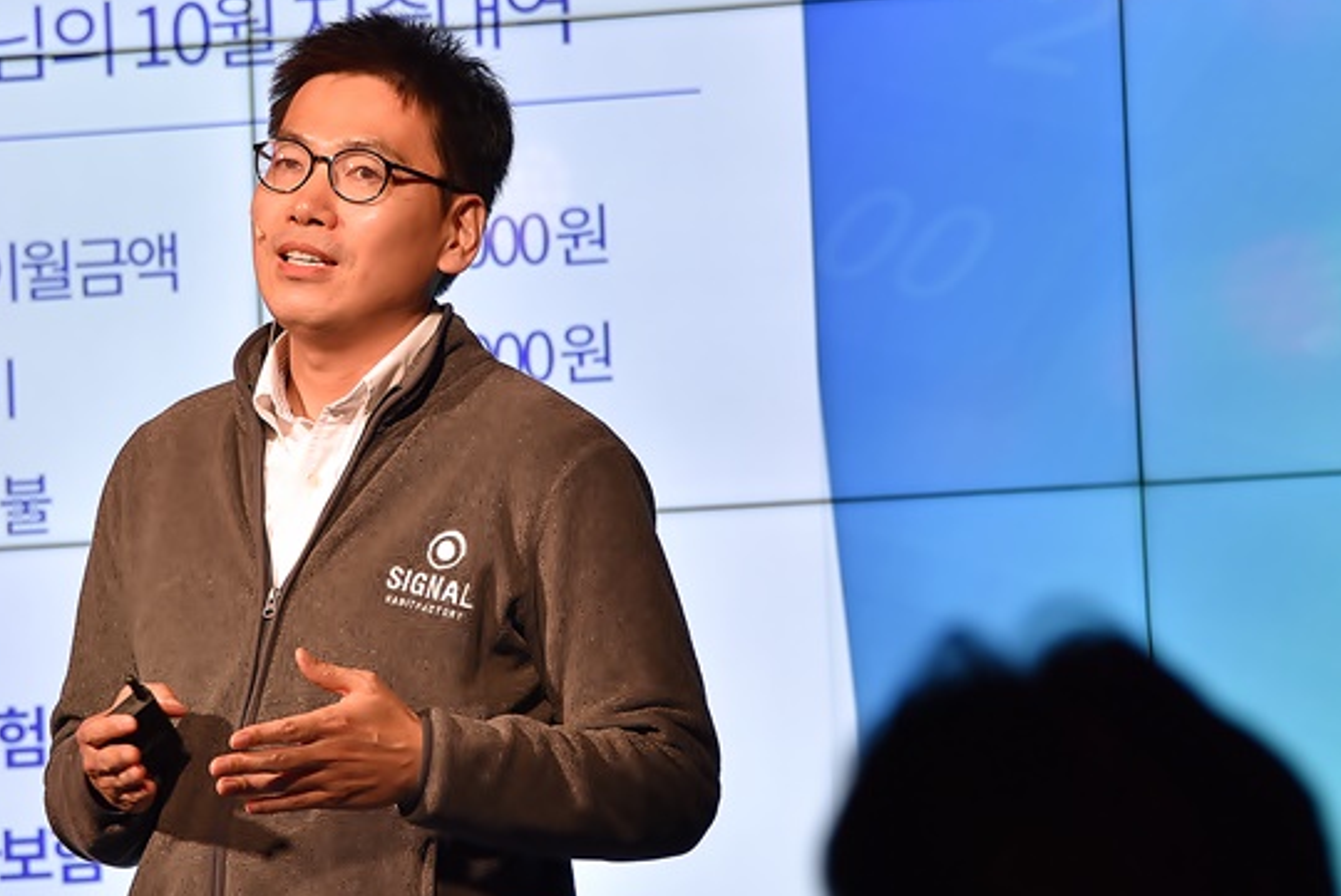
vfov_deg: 5.4
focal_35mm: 256
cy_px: 414
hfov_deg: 8.0
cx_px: 377
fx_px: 9543
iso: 400
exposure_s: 1/80
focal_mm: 135
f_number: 5.6
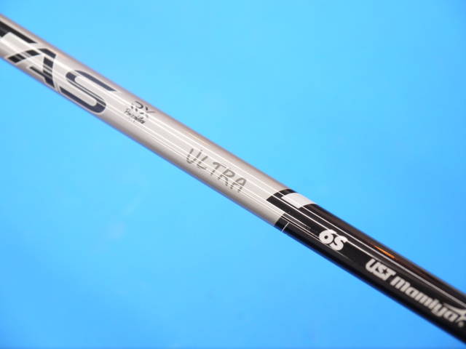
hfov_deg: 23.3
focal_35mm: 84
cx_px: 233
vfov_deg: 17.6
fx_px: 1131
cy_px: 174
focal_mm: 42
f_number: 5.6
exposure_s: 1/80
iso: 800
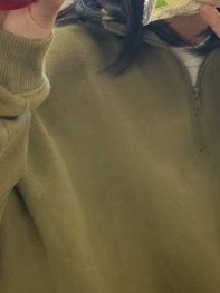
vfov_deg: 27.1
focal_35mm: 66
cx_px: 160
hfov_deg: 22.1
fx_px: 560
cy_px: -25
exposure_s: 1/121
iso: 40
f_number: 1.5
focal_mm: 5.7
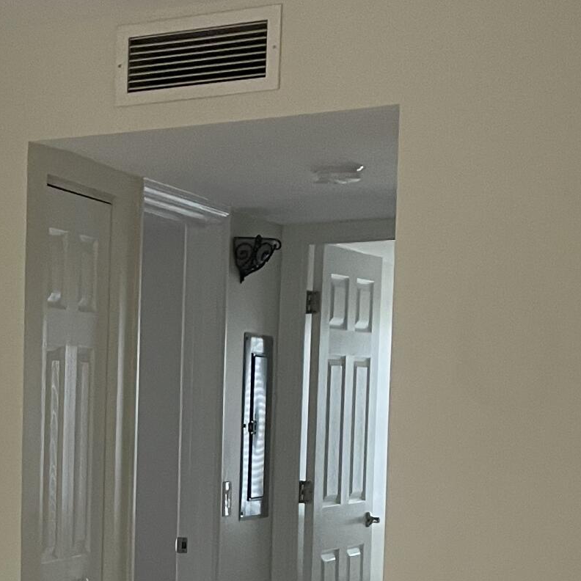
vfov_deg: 19.4
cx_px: -315
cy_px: 585
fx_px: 1652
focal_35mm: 87
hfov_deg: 17.7
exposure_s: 1/60
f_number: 1.6
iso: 125
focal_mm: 4.2
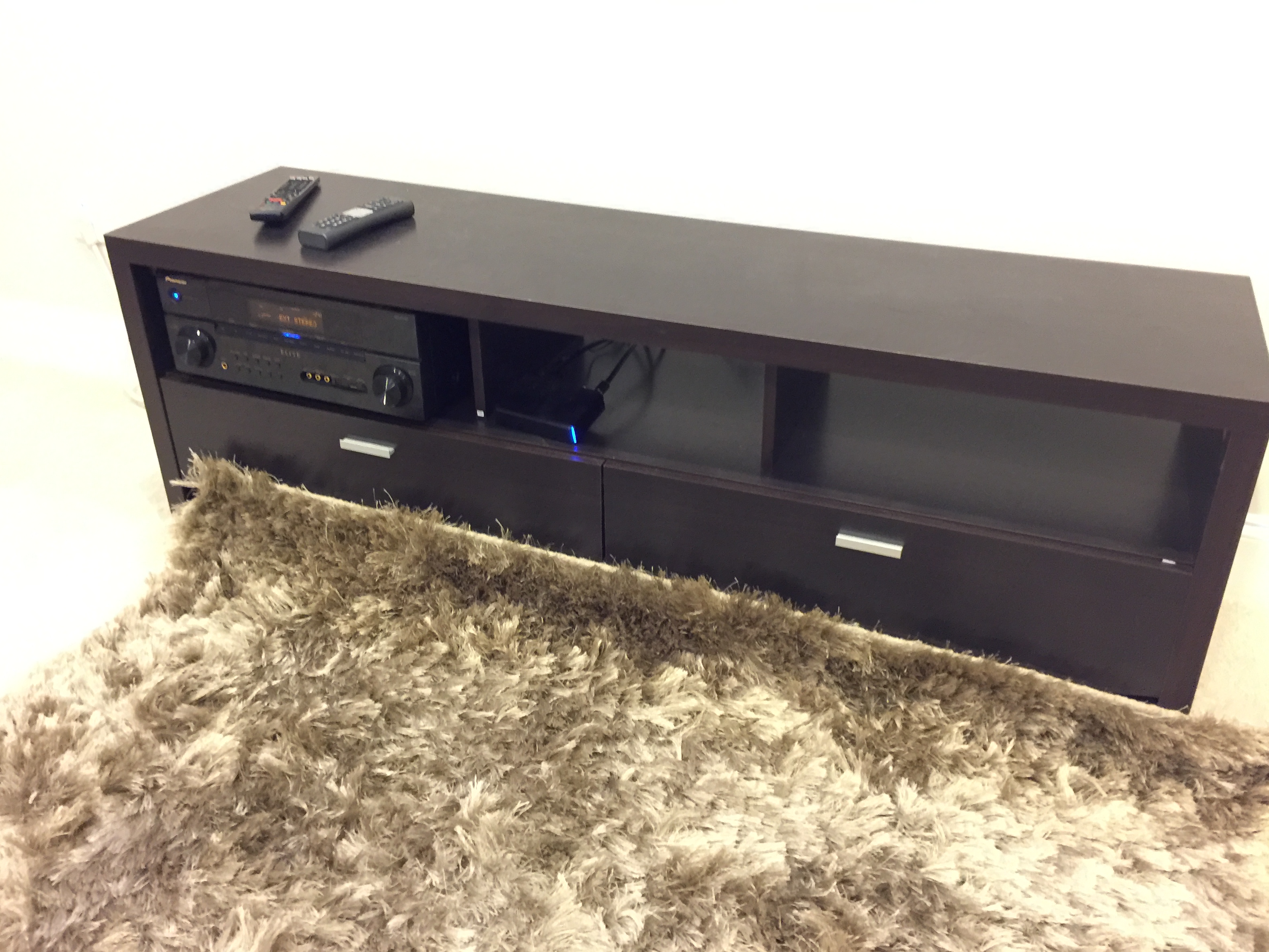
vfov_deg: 46.8
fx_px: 1100
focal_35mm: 30
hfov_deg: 60.0
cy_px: 462
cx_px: 626
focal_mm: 4.15
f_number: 2.2
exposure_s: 1/4
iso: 125
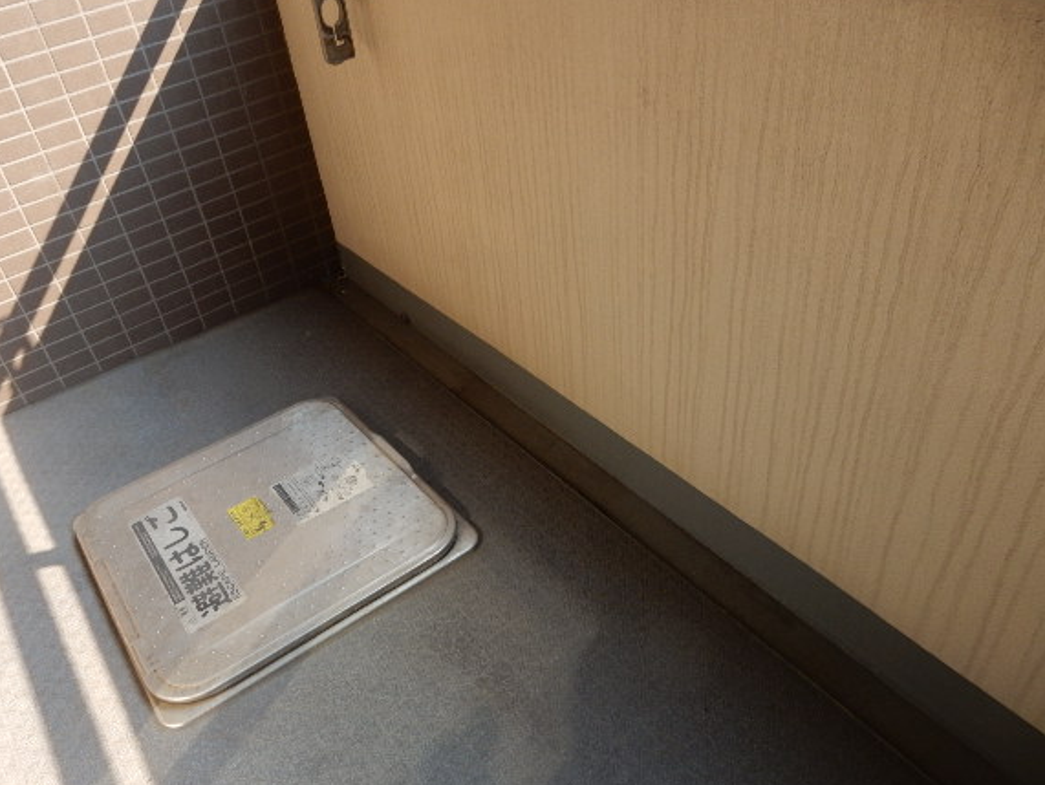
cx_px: 461
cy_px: 414
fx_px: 846
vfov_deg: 49.8
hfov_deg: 63.2
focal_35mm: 28
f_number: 3.7
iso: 125
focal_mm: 4.5
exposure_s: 1/100
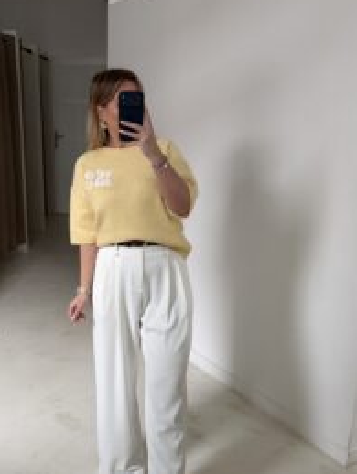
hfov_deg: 37.9
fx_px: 508
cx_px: 95
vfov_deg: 50.0
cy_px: 253
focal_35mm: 37
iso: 500
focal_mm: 6.76
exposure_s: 1/60
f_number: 1.78
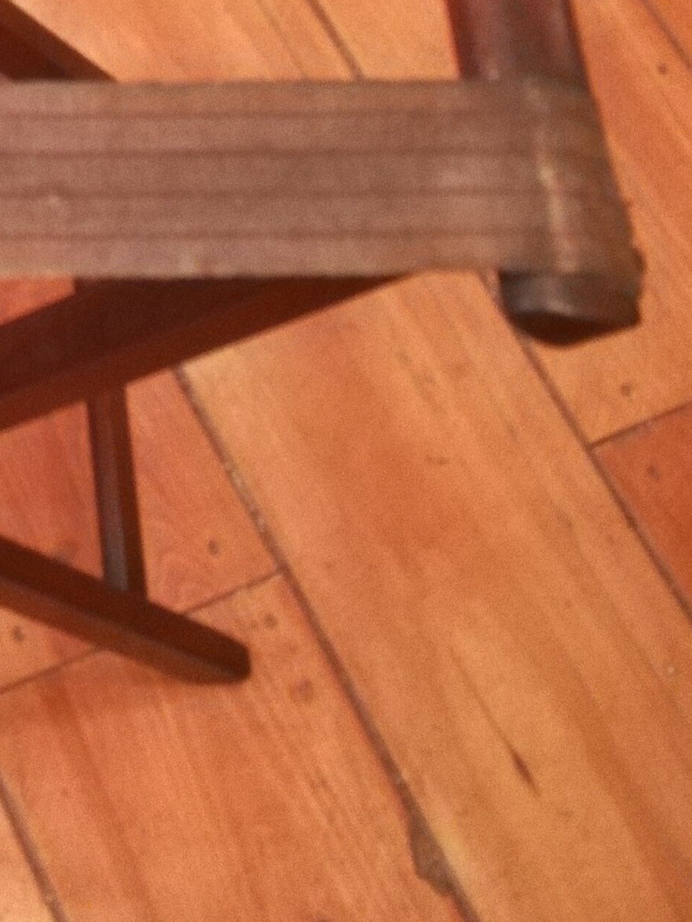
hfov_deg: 16.5
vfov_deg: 22.6
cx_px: -323
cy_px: -62
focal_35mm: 82
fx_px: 2185
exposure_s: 1/14.3
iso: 1250
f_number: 2.2
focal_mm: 3.83
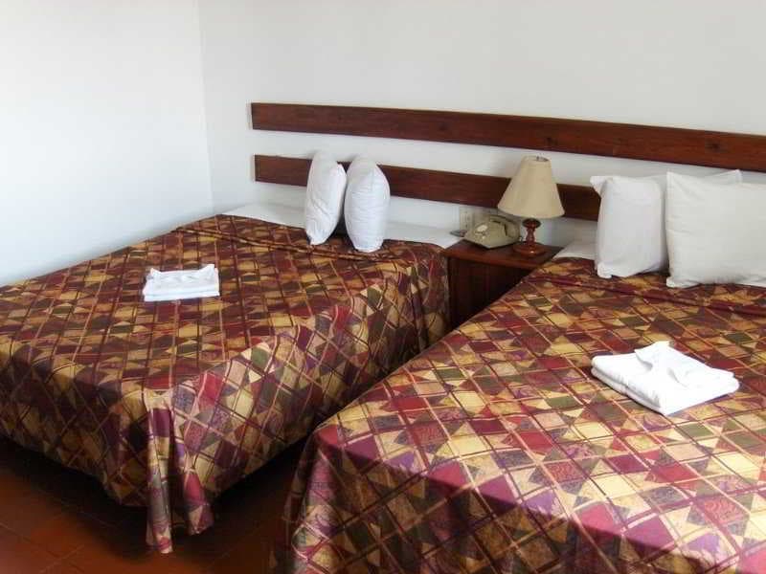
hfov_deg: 52.6
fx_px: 774
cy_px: 287
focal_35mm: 35
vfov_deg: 40.7
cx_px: 383
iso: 200
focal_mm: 7.5
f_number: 2.8
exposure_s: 1/16.8
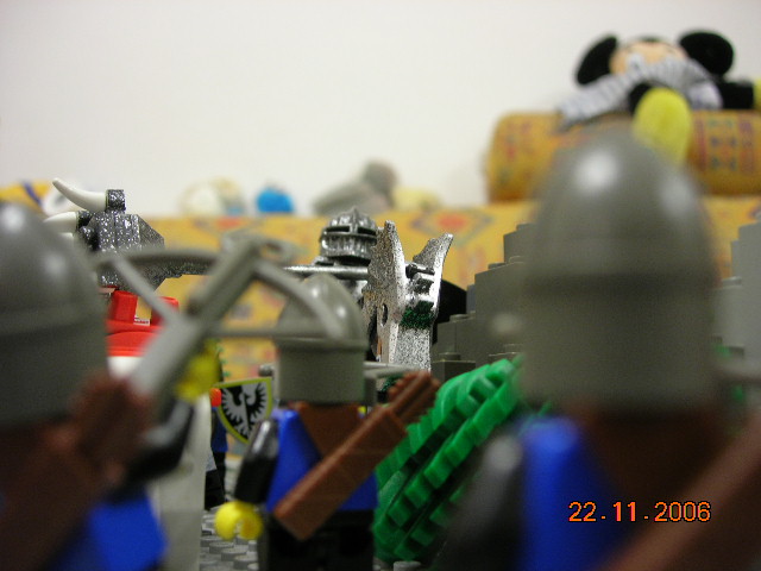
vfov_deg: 37.7
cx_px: 380
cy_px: 286
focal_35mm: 38
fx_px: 835
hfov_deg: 49.0
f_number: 2.8
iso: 84
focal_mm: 7.8
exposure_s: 1/3.7
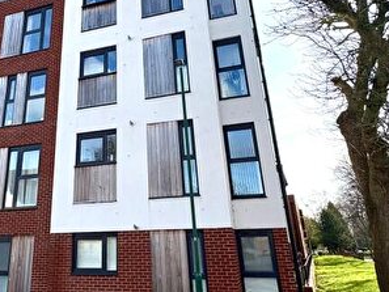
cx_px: 123
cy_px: 95
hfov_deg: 54.0
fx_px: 371
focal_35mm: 33
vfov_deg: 42.3
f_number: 2.2
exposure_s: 1/1449
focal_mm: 2.22
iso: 64
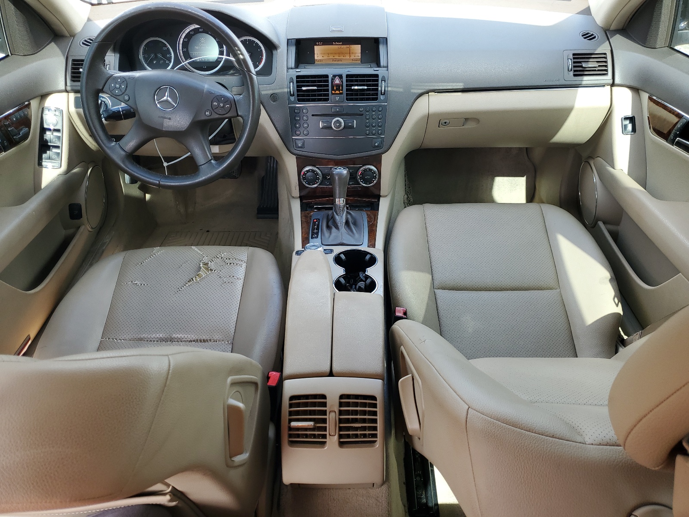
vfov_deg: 53.1
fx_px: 518
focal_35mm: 26
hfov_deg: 67.3
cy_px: 258
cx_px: 344
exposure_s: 1/133
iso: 50
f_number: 1.5
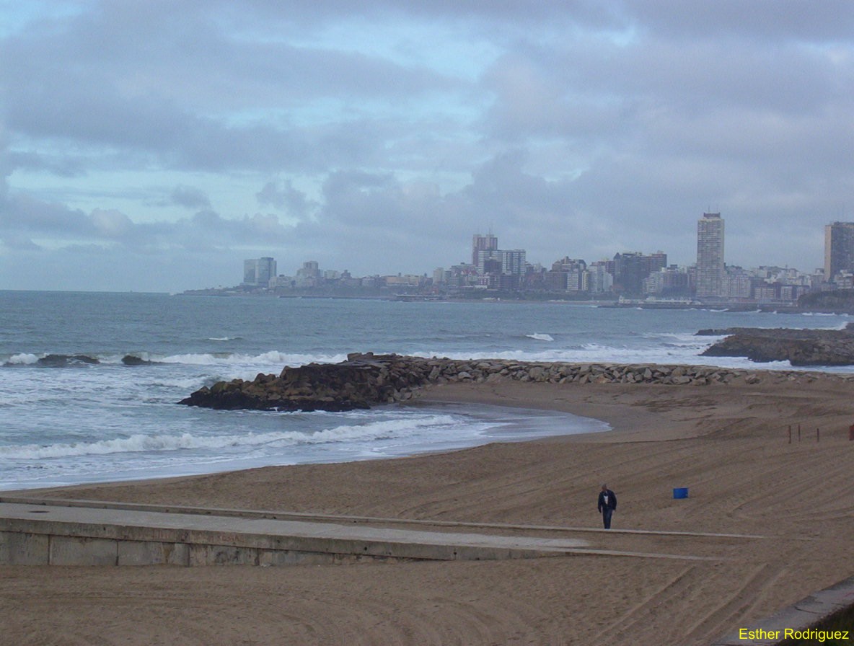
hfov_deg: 19.6
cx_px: 427
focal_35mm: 100
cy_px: 323
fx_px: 2475
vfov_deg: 14.9
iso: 100
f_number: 4.07
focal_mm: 13.24
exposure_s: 1/751
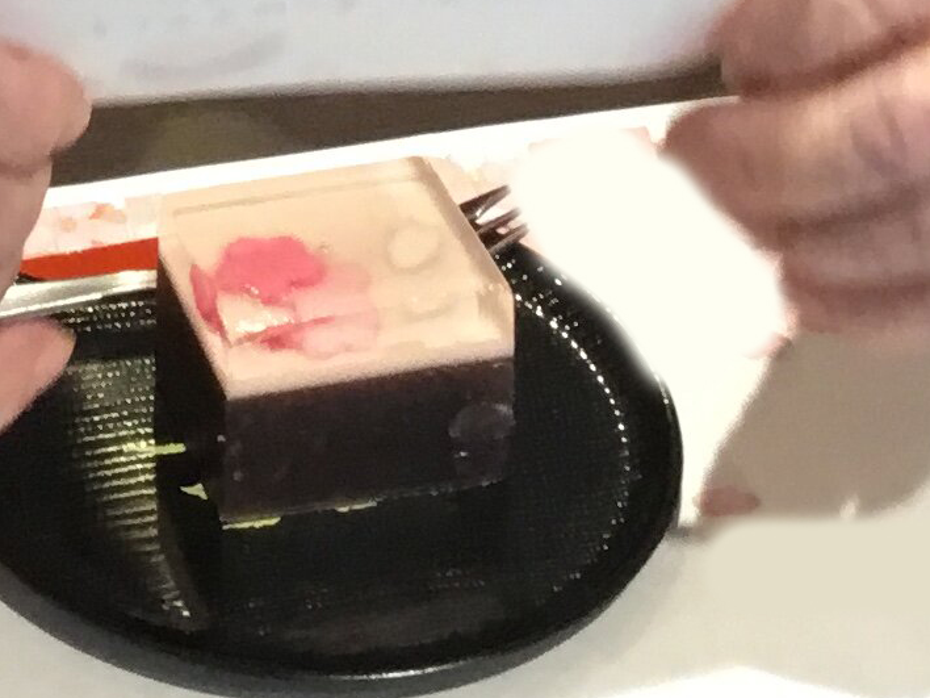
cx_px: -106
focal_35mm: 143
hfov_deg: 13.5
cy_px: -735
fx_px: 3842
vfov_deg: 9.6
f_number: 2.4
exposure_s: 1/30
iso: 80
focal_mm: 3.3
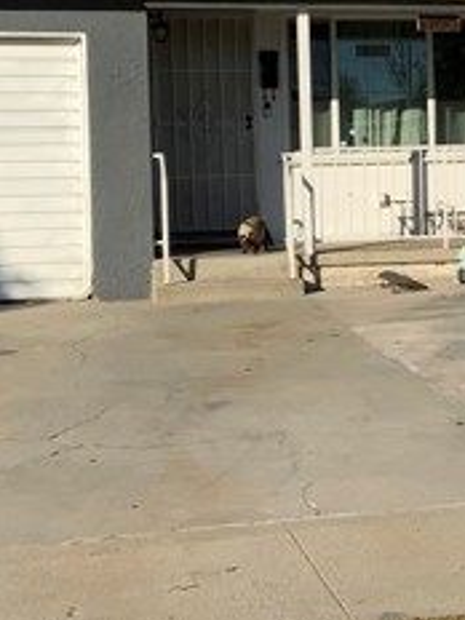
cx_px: 425
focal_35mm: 80
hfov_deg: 18.1
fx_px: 1433
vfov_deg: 24.3
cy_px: 211
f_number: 1.8
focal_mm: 3
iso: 20
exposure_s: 1/2801
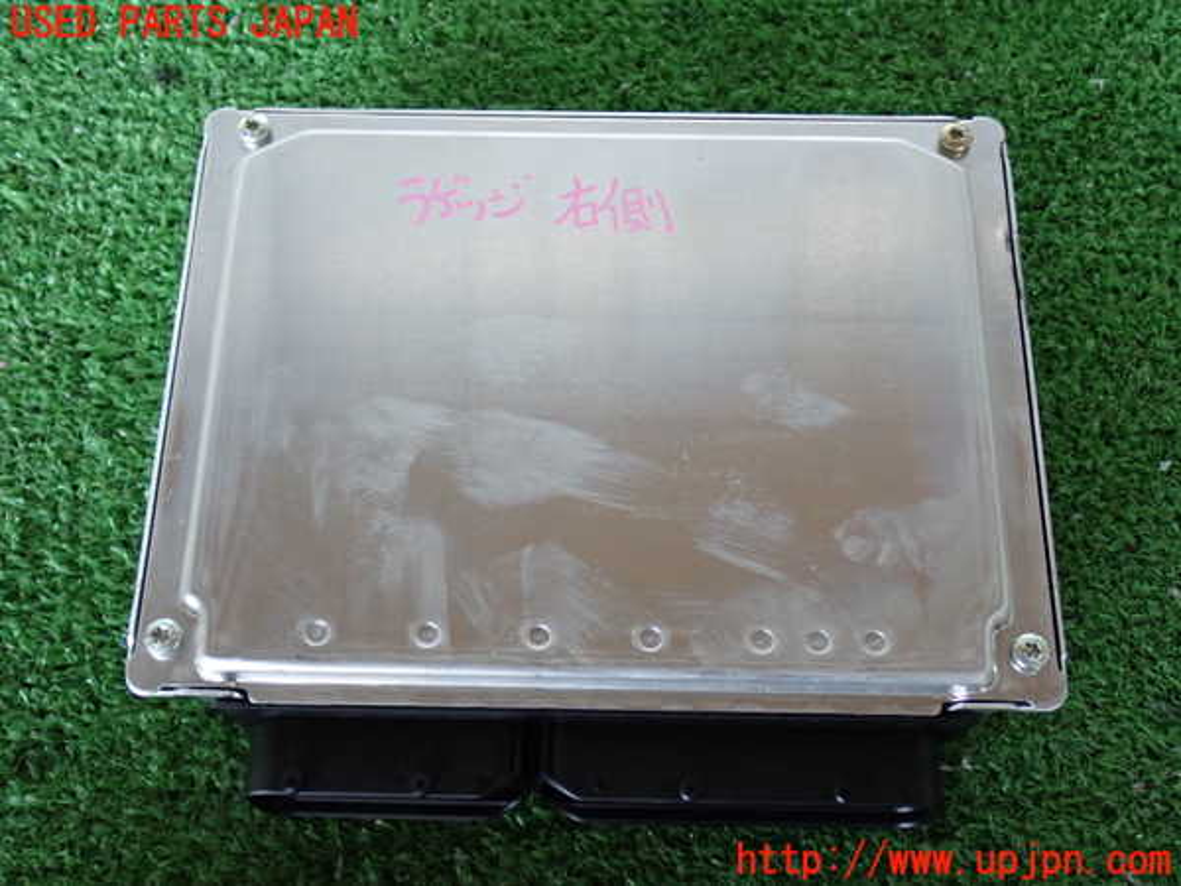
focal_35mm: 44
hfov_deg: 42.9
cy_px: 443
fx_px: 1501
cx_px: 590
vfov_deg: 32.9
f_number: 2.9
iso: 500
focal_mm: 7.84
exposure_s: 1/40
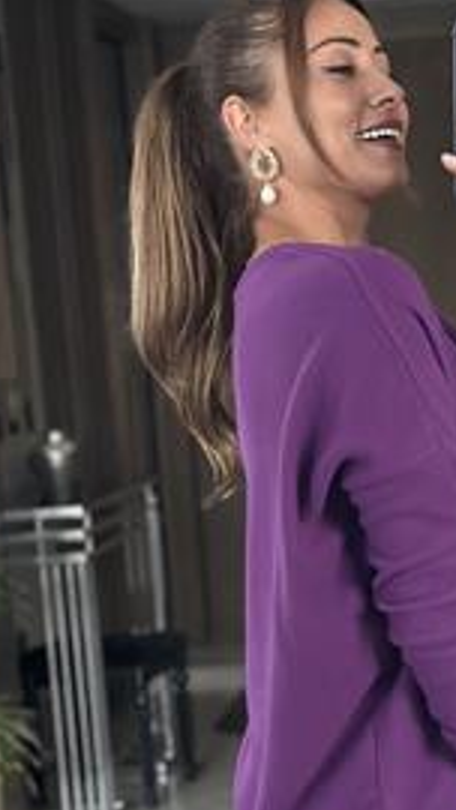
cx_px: 387
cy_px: 513
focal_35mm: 98
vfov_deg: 21.7
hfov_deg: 12.3
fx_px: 2105
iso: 800
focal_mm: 6.86
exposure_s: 1/30
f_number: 1.78
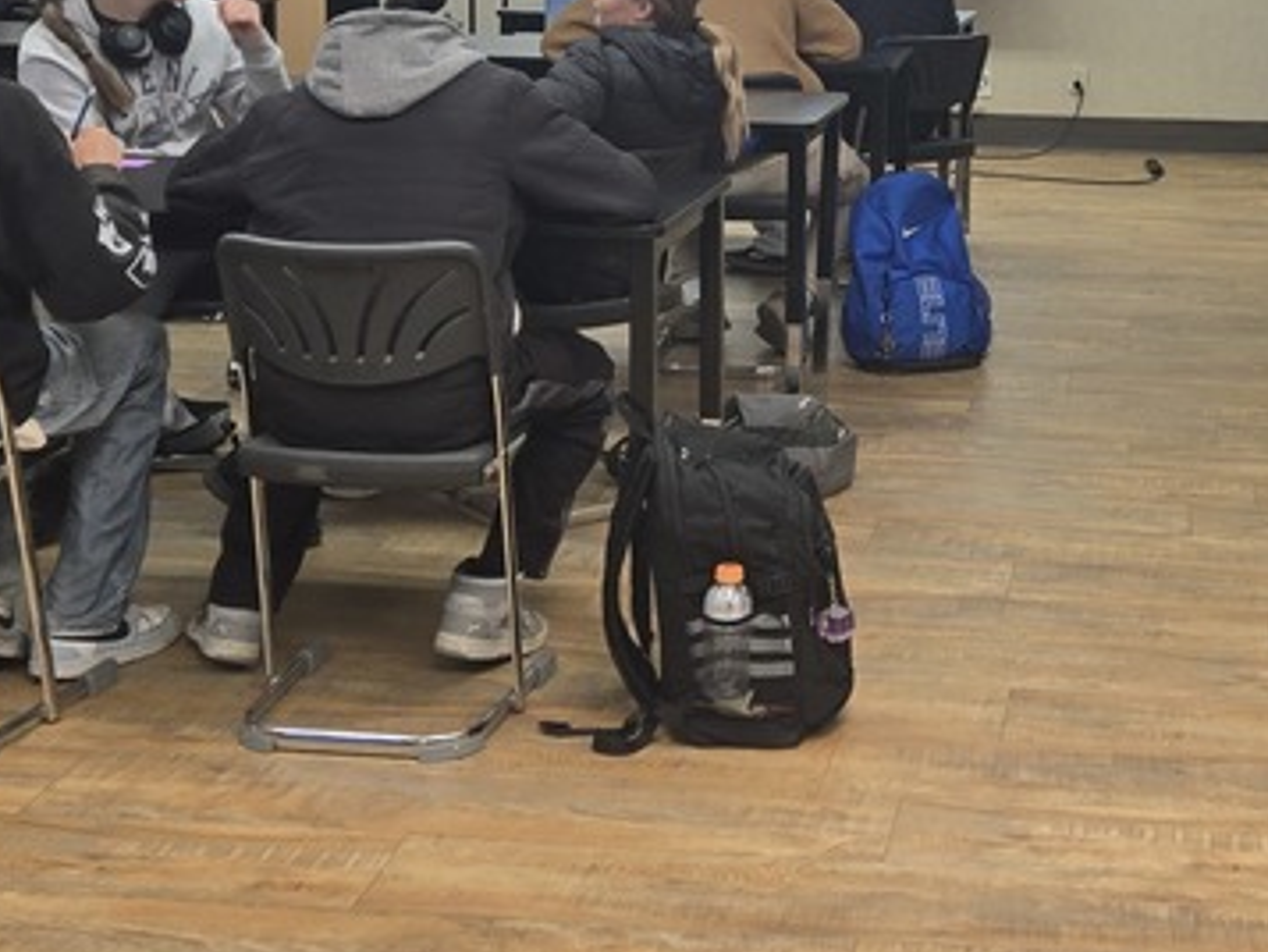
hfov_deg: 29.0
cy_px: 124
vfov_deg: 21.8
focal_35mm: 66
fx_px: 2418
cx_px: 913
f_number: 1.8
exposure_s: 1/120
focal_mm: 5.4
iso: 64
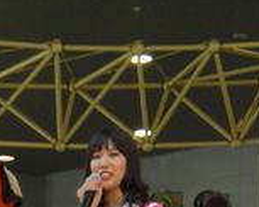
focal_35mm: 220
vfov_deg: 6.9
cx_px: 52
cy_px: 284
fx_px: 1684
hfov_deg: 8.8
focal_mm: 16.51
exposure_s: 1/100
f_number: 5.4
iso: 400
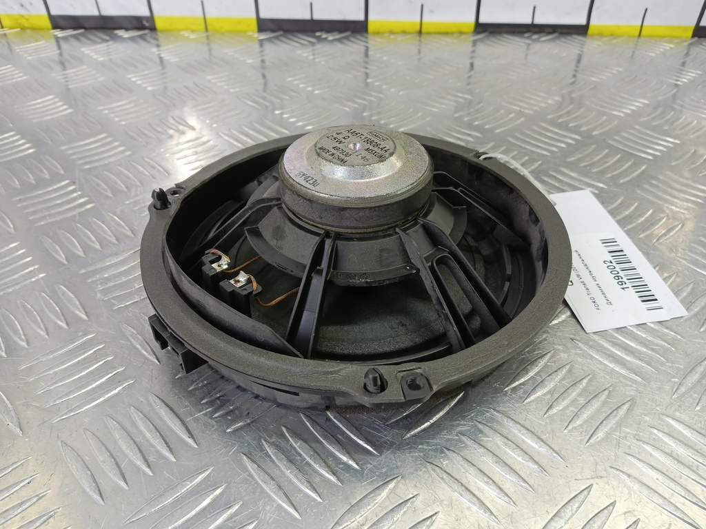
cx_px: 353
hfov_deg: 73.9
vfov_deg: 58.9
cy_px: 264
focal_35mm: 23
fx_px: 469
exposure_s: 1/50
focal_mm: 4.11
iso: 180
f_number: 1.6
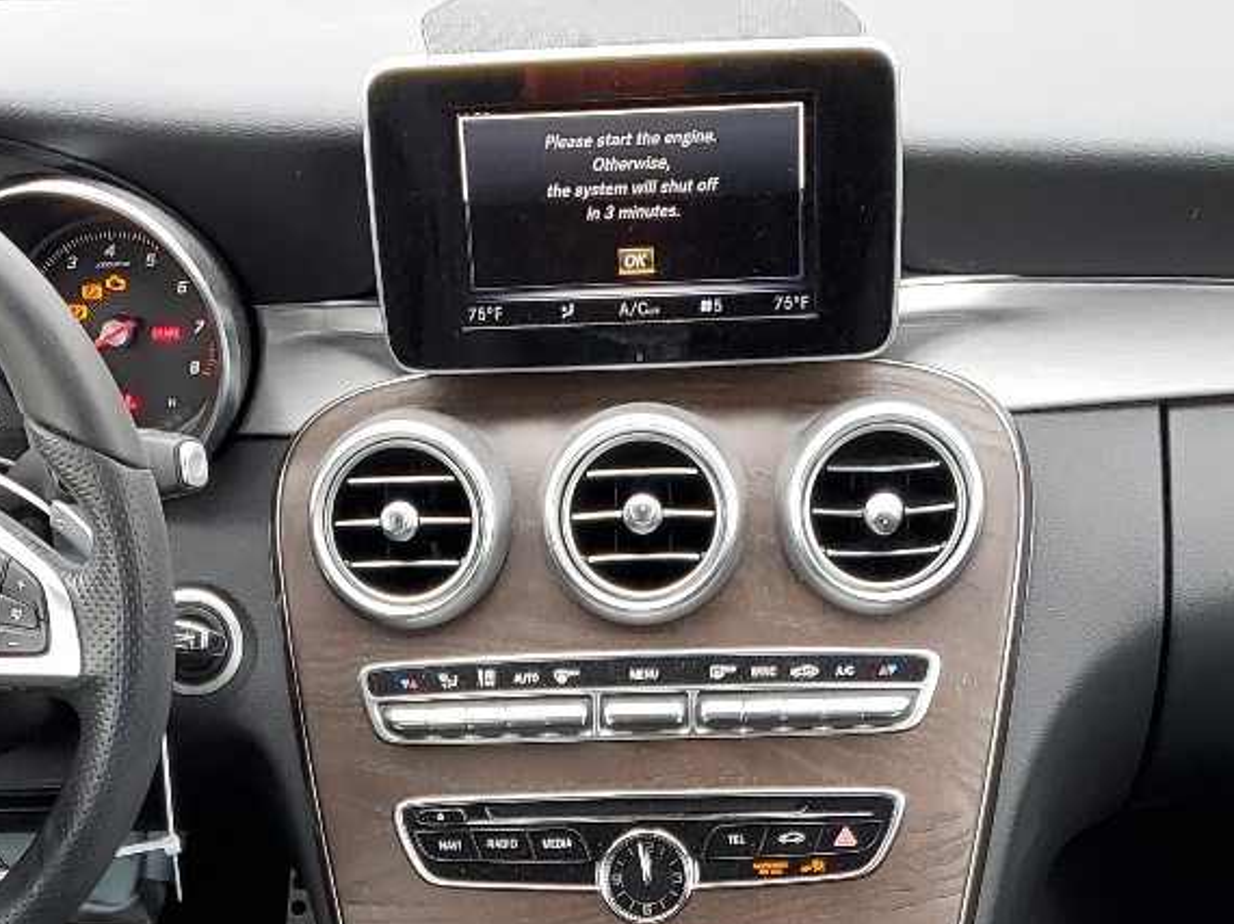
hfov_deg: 26.7
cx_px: 546
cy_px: 1210
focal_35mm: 73
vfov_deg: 18.7
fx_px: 2601
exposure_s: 1/120
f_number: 1.5
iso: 53
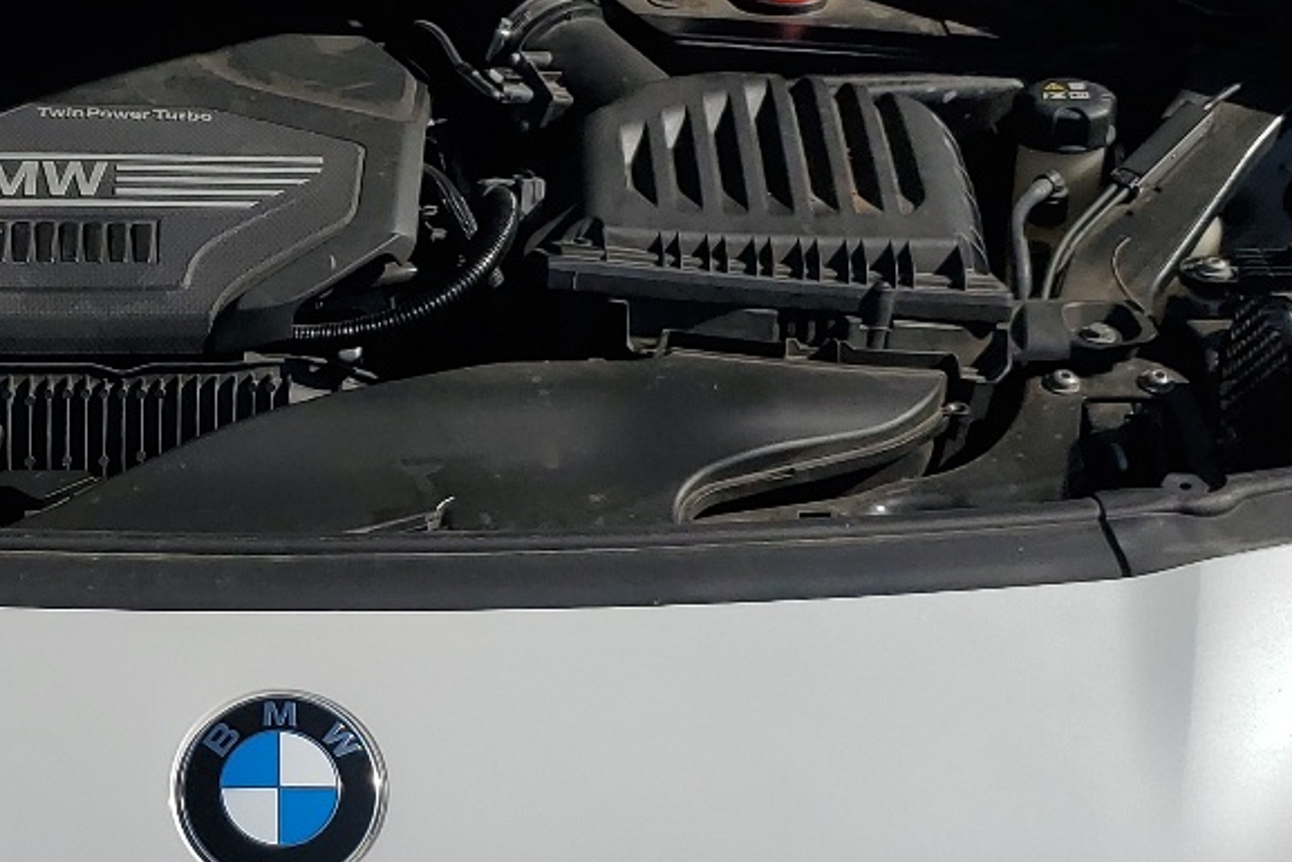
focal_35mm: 75
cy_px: 522
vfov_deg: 18.2
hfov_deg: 26.5
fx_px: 2692
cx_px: 266
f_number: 1.5
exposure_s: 1/10000
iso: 50
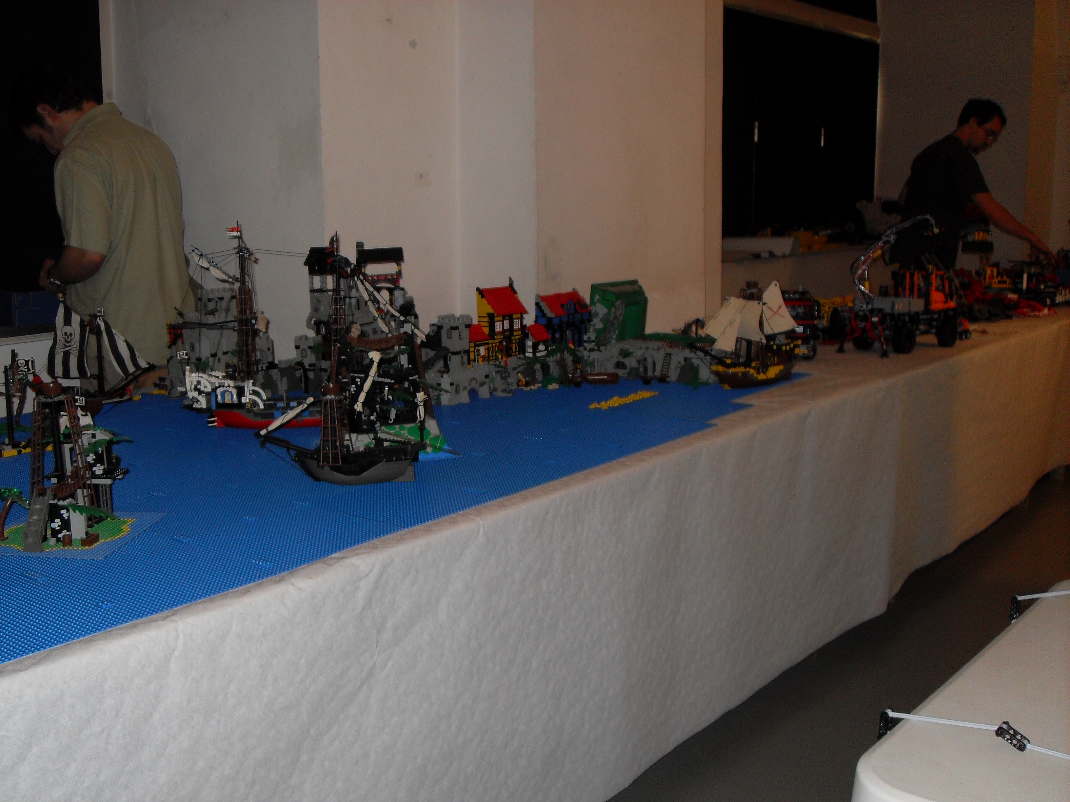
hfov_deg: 50.1
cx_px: 535
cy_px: 401
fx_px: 1144
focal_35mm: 37
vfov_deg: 38.7
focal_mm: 6.3
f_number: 2.8
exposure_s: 1/45
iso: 100
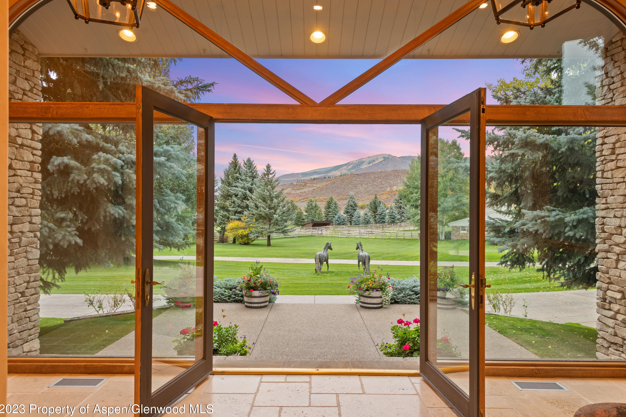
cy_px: 211
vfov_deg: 55.1
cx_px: 315
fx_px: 400
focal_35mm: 23
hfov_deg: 76.1
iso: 100
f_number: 7.1
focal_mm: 22
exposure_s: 1
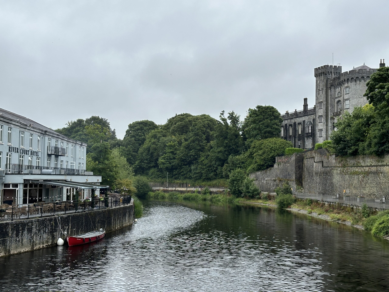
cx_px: 194
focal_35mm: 48
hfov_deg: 39.7
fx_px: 539
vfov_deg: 30.3
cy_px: 146
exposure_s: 1/887
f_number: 1.78
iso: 64
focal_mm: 6.86
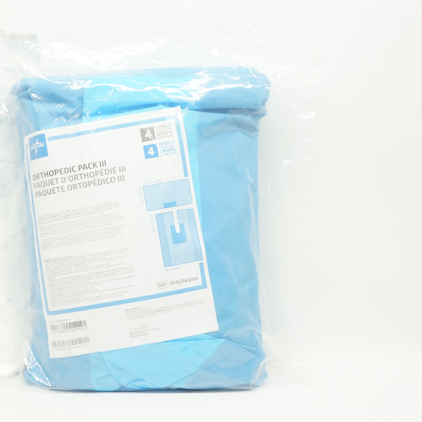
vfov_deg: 34.9
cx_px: 146
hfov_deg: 34.6
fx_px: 671
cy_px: 208
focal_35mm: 49
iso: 400
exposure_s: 1/15
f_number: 10
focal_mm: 25
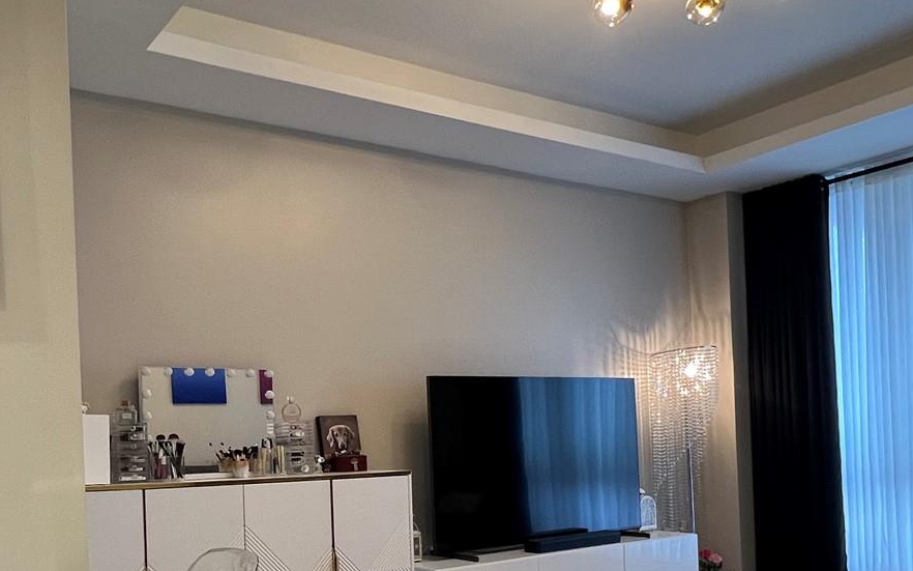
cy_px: 450
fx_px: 796
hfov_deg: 58.7
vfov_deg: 38.1
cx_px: 329
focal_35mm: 32
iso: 200
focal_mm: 1.57
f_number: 1.8
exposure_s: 1/60
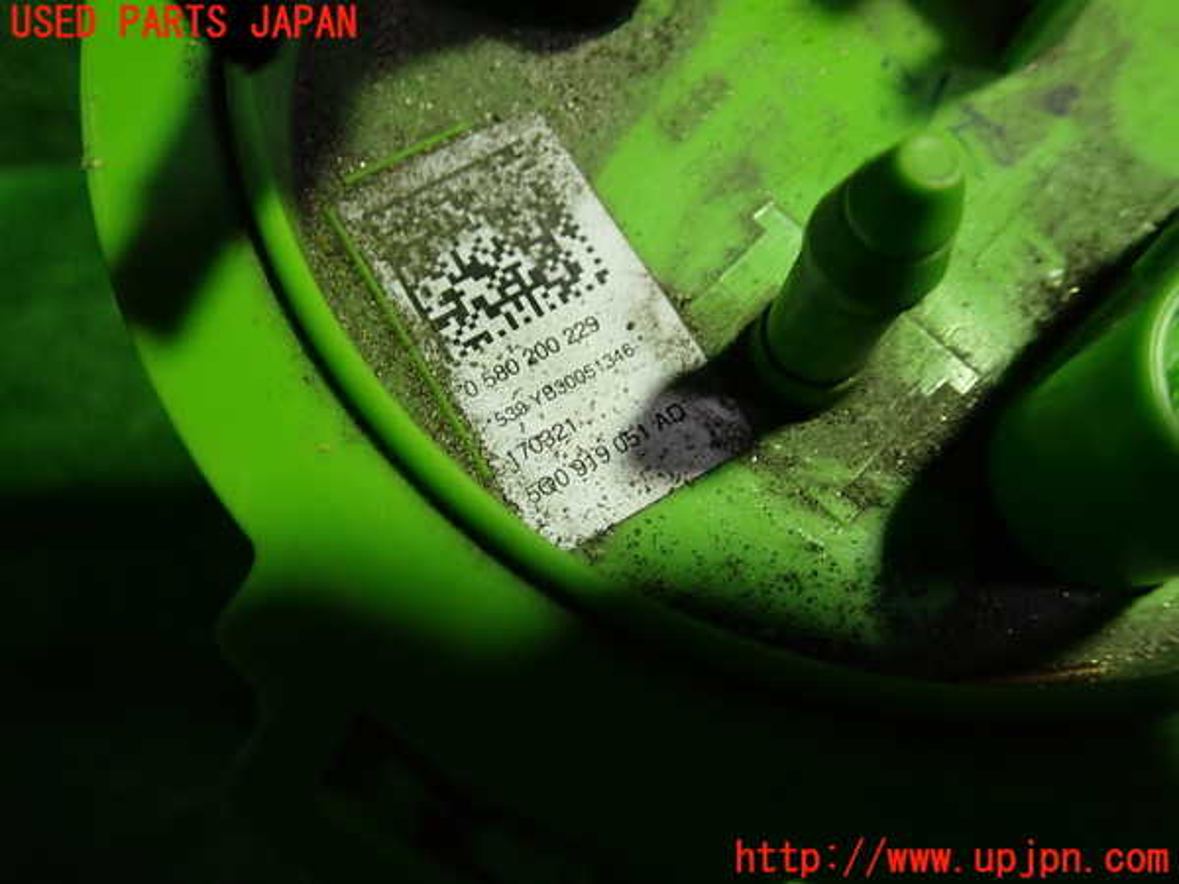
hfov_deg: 60.0
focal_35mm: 30
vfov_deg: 46.8
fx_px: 1022
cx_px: 590
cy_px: 442
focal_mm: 5.4
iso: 200
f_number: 2.3
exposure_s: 1/50
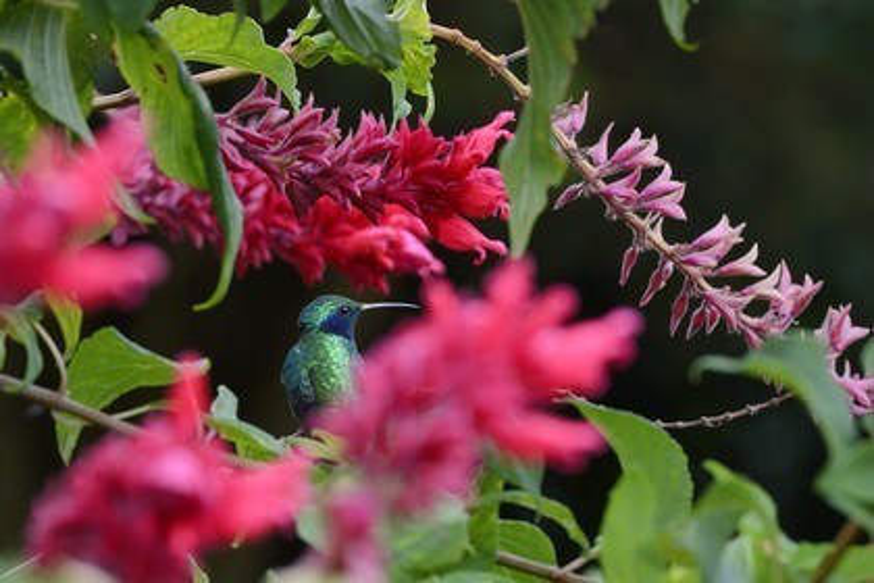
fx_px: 4855
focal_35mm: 200
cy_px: 292
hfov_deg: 10.3
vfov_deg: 6.9
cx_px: 437
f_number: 8
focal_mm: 200
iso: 400
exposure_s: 1/320
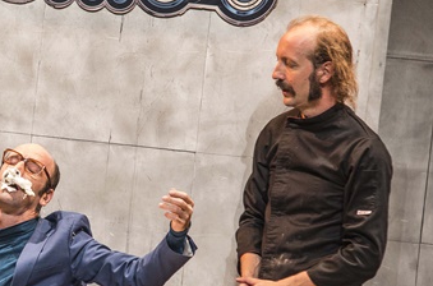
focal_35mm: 459
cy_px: 180
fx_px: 5505
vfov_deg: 3.0
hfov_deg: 4.5
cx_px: 32
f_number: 3.5
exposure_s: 1/250
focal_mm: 155
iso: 1600
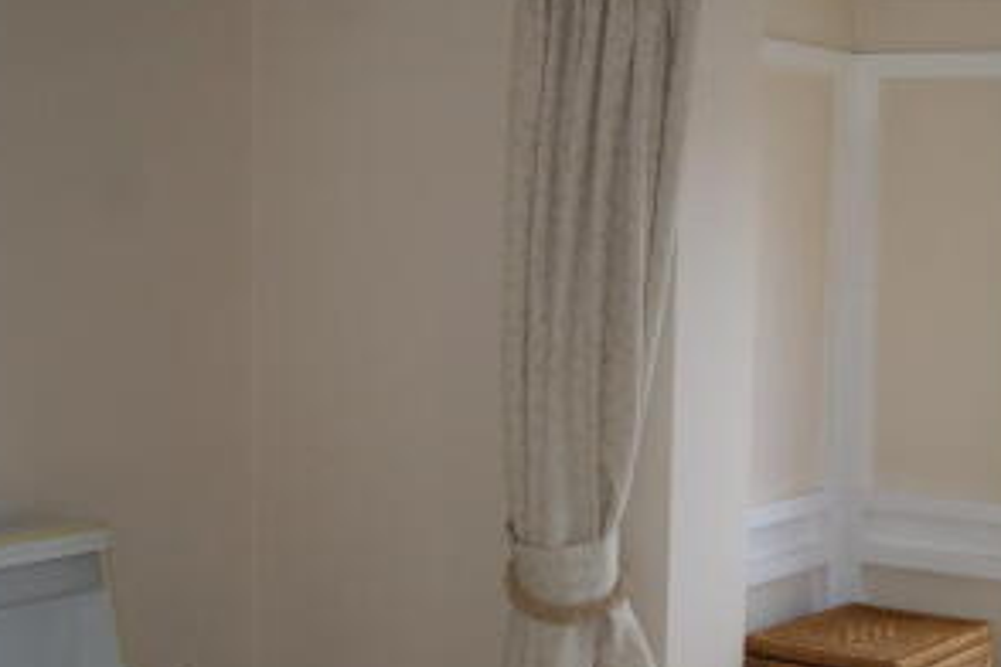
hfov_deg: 29.6
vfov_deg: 20.0
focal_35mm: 68
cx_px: 599
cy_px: 359
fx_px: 1891
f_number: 4.5
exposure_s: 1/100
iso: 100
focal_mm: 28
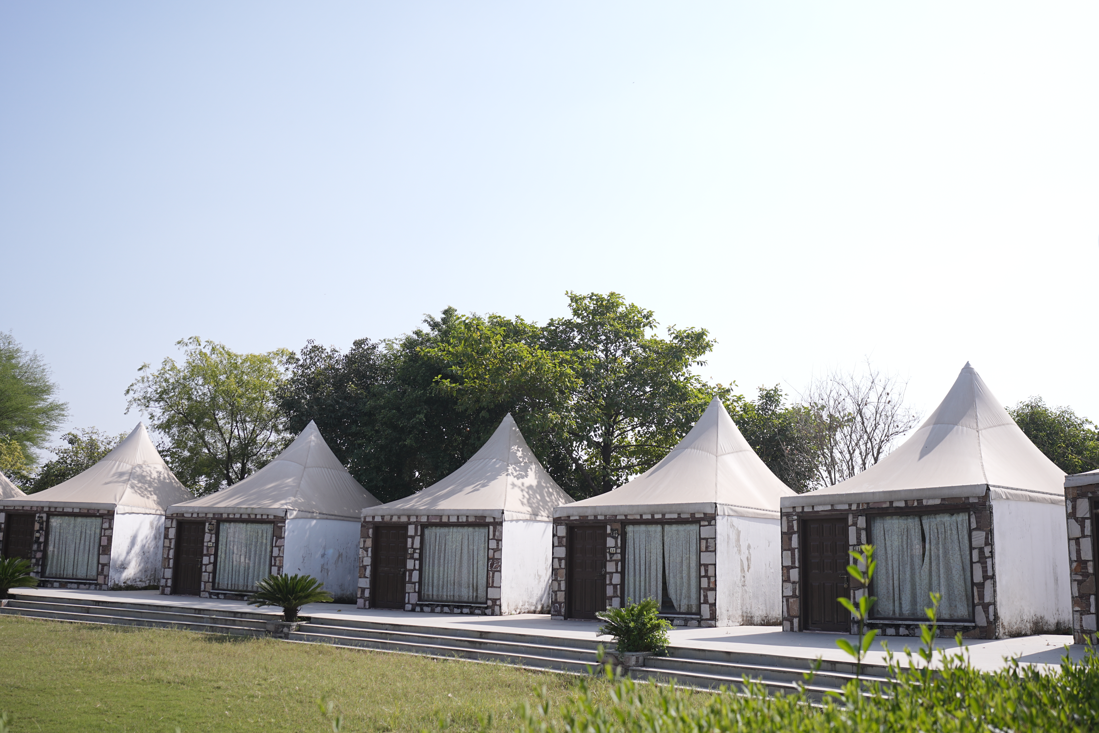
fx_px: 916
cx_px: 550
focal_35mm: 30
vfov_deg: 43.6
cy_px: 366
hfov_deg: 61.9
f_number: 4
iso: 100
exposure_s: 1/800
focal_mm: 20
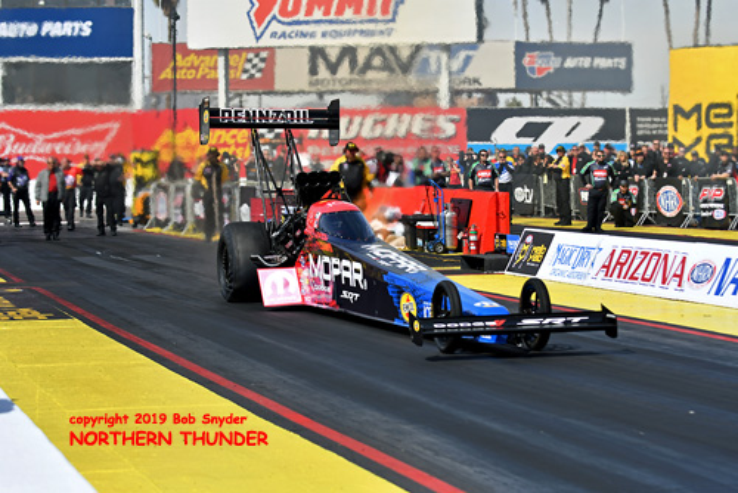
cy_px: 246
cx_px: 369
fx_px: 2154
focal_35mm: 105
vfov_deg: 13.1
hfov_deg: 19.4
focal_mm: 70
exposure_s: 1/2500
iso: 160
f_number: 5.6
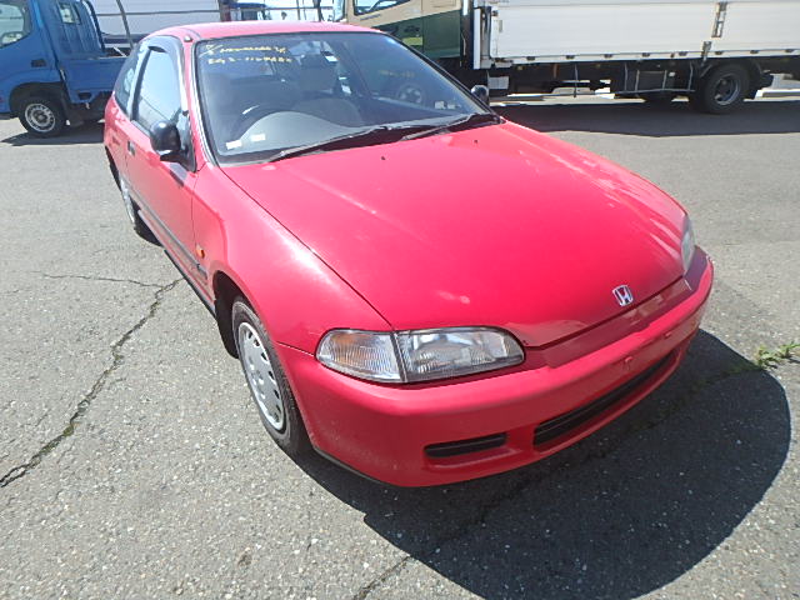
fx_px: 485
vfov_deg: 63.4
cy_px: 300
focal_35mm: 21
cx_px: 400
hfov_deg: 79.0
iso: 125
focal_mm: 3.7
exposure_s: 1/640
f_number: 3.5
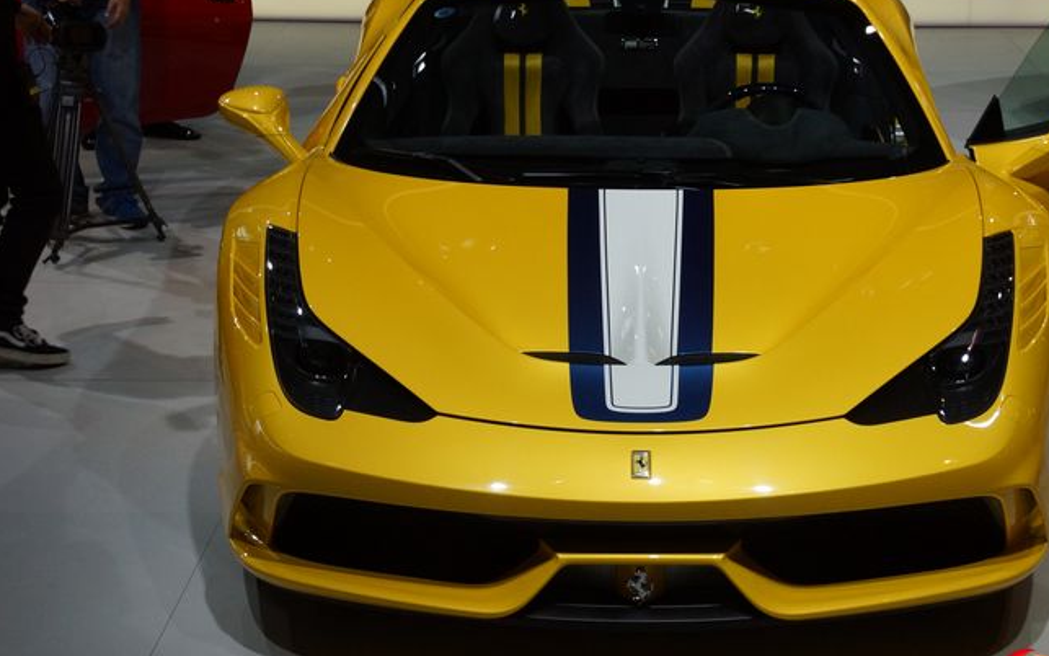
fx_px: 1905
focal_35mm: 67
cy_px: 282
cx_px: 648
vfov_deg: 19.5
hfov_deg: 30.7
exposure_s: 1/320
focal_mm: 35
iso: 800
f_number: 8
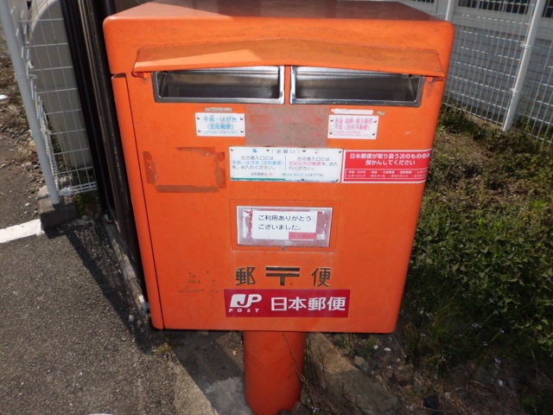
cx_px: 276
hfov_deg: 67.3
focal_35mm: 26
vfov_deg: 53.1
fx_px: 415
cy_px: 208
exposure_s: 1/400
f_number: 3.2
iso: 64
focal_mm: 4.6
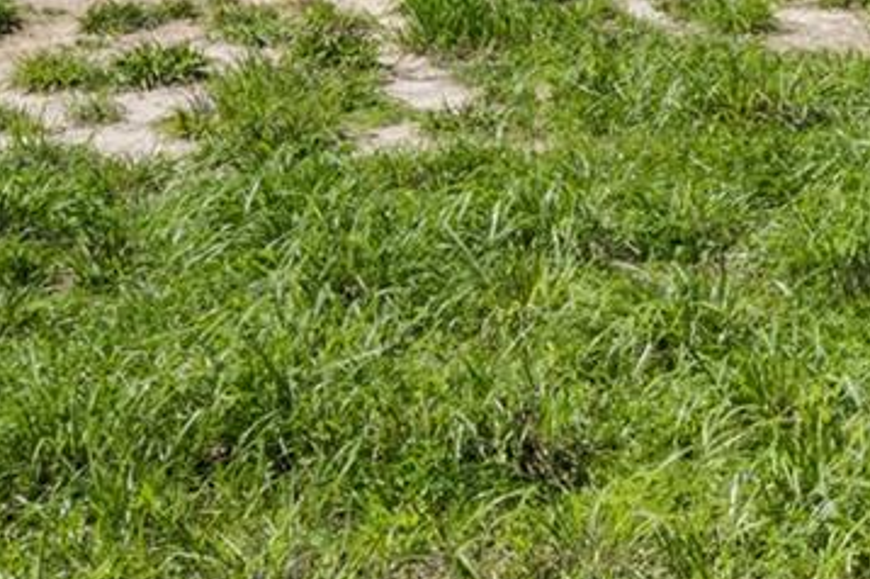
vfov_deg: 8.9
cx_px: 1468
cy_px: -187
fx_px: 3670
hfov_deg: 12.5
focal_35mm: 152
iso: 125
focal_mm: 34
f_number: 22
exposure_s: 1/8
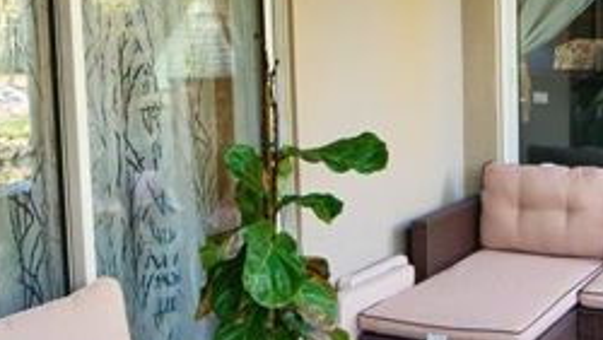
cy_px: 109
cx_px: 455
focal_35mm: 62
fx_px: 992
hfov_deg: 33.1
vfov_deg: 19.4
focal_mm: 14
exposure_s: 1/8
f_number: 6.7
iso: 800
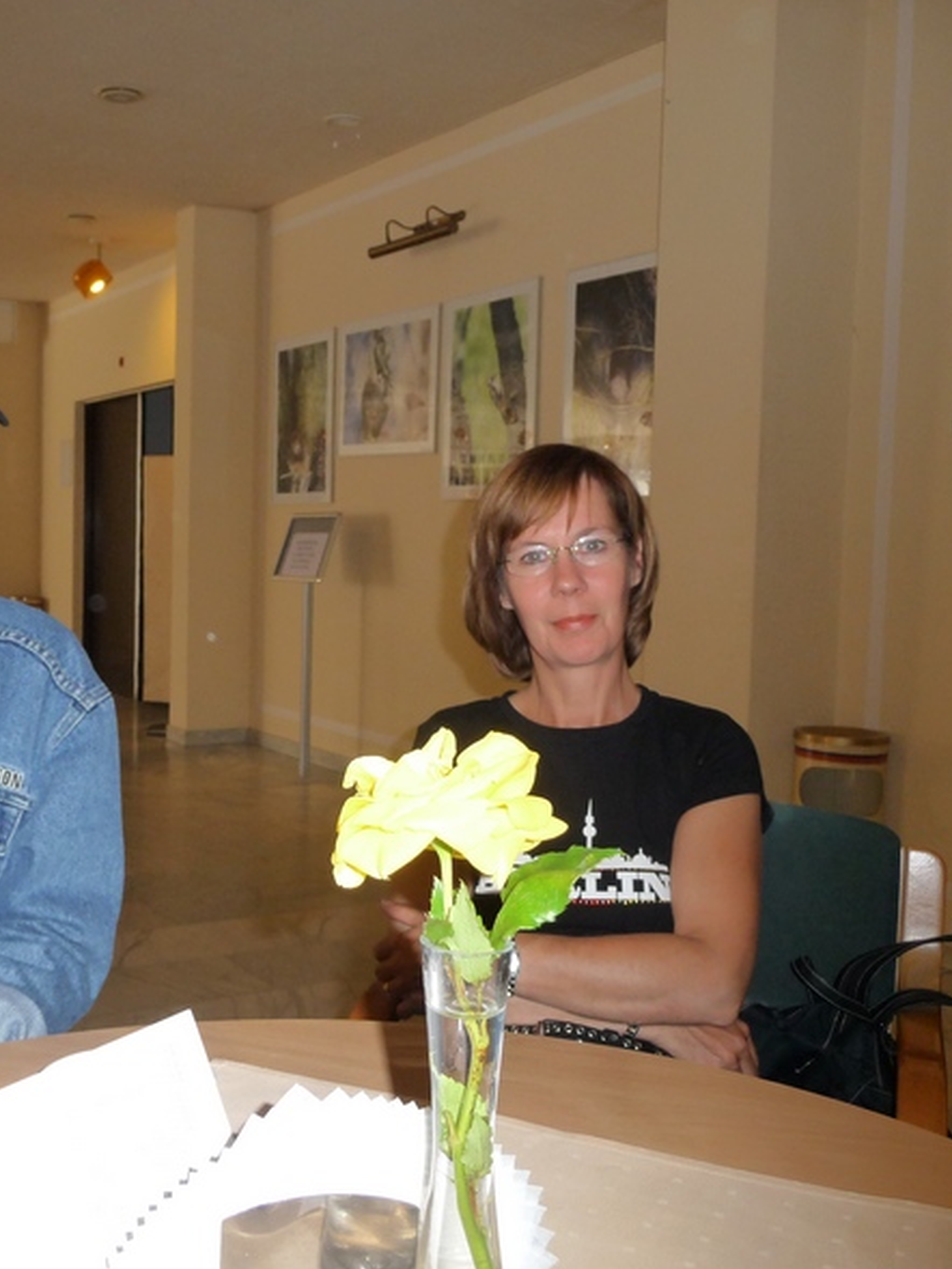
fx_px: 1393
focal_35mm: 38
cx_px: 293
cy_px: 644
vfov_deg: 49.0
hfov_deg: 37.2
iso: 250
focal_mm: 4.7
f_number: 3.3
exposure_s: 1/30
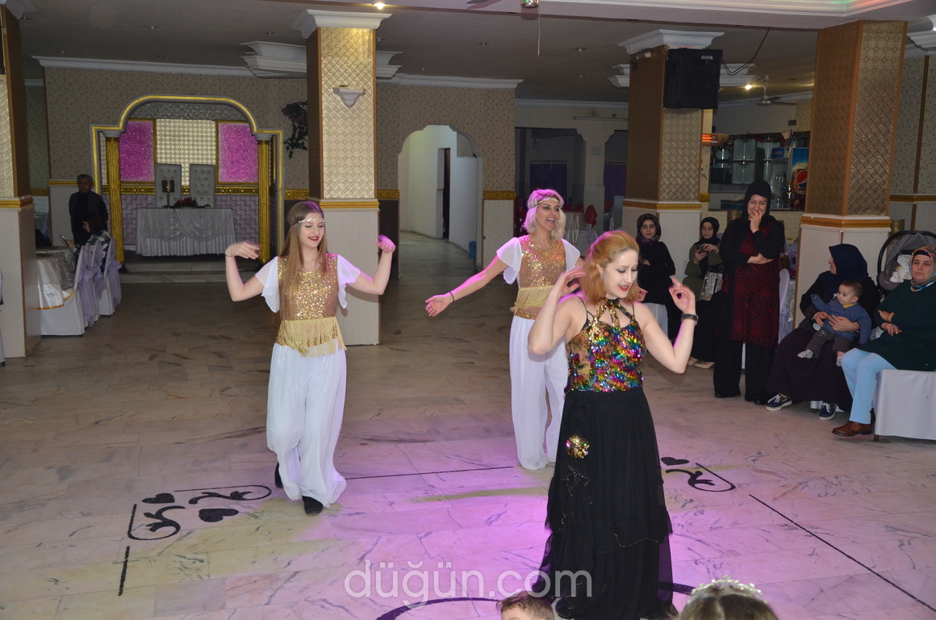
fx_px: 973
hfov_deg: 51.4
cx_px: 468
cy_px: 310
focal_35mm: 38
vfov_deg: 35.3
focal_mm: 25
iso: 800
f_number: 4
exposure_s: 1/60
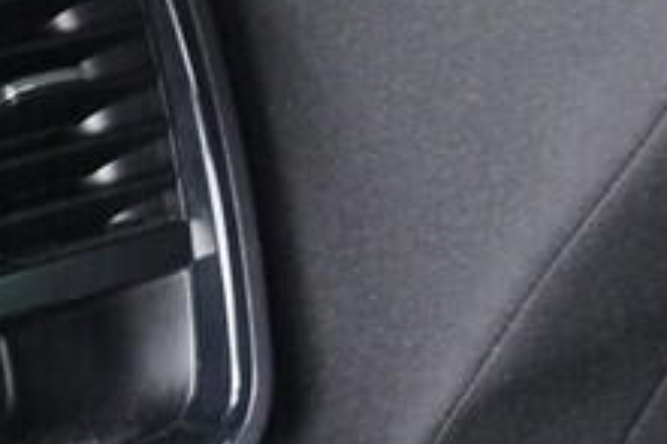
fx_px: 3092
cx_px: 142
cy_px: 436
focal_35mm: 167
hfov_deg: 12.3
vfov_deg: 8.2
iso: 3200
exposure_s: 1/40
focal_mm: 24
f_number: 2.8
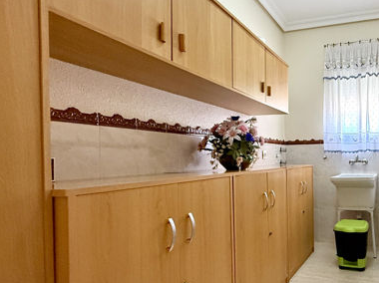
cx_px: 318
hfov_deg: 60.3
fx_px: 284
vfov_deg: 52.8
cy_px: 157
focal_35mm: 26
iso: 640
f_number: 2.2
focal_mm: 2.22
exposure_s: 1/100
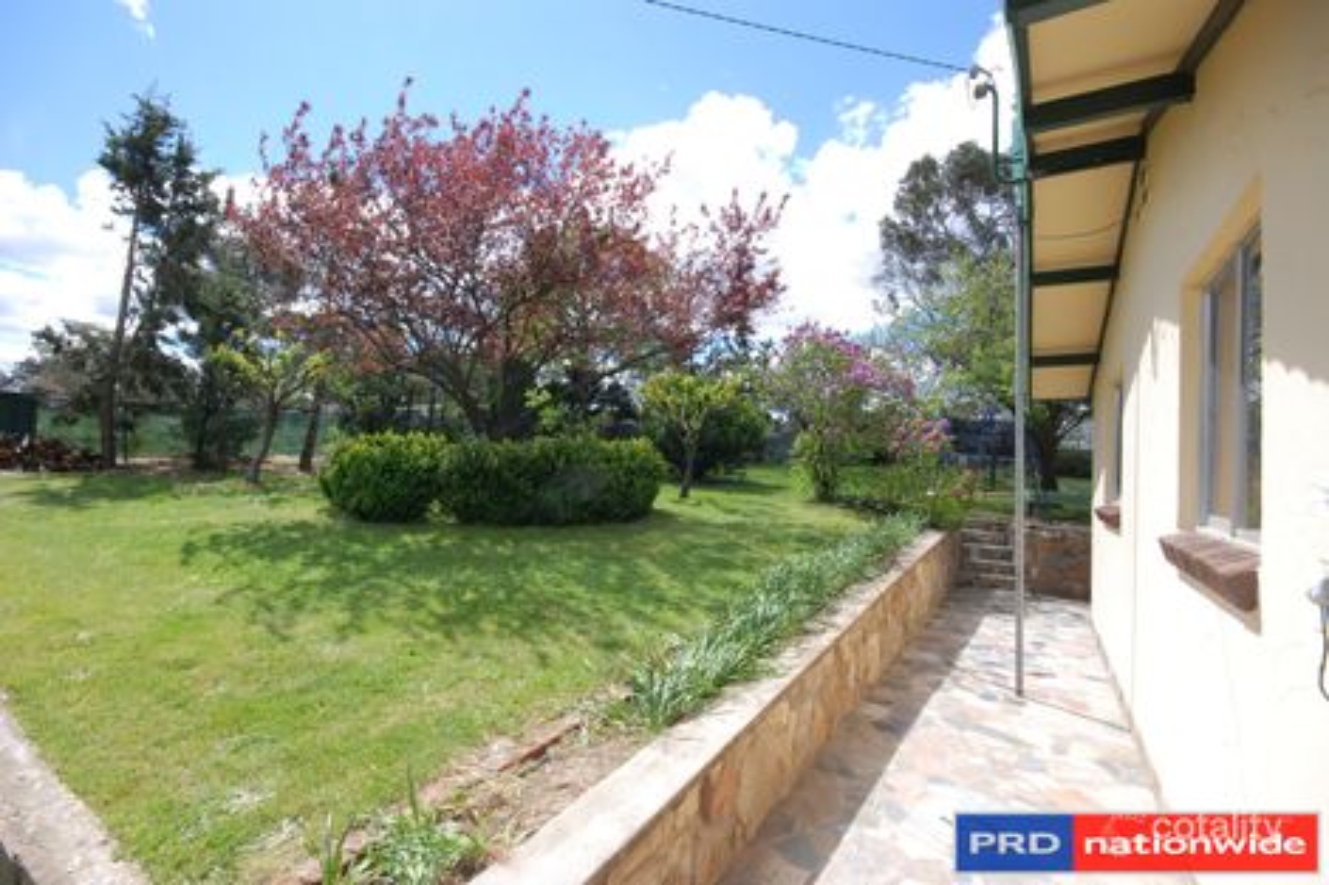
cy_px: 442
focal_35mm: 16
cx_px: 664
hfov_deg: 95.0
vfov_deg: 72.0
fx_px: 609
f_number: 10
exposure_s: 1/400
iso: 640
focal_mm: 11
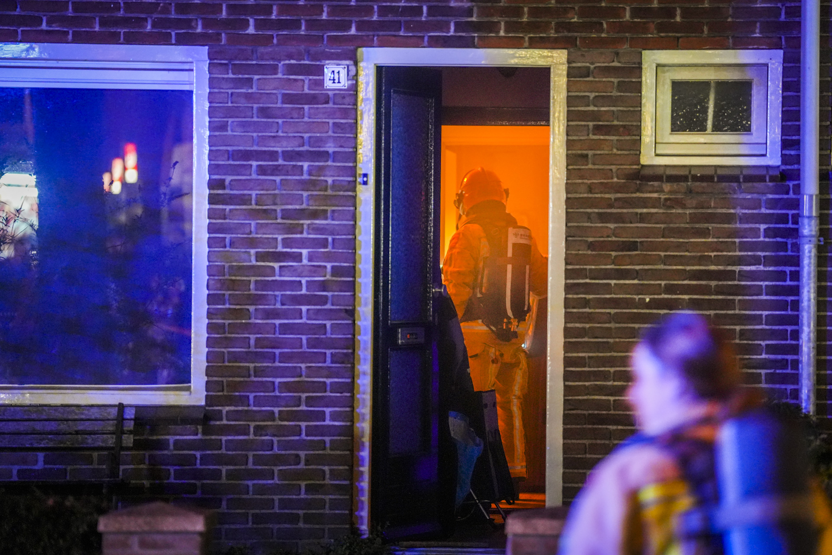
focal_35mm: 170
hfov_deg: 12.1
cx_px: 416
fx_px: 3929
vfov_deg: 8.1
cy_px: 278
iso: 5000
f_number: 2.8
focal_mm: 170
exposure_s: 1/30
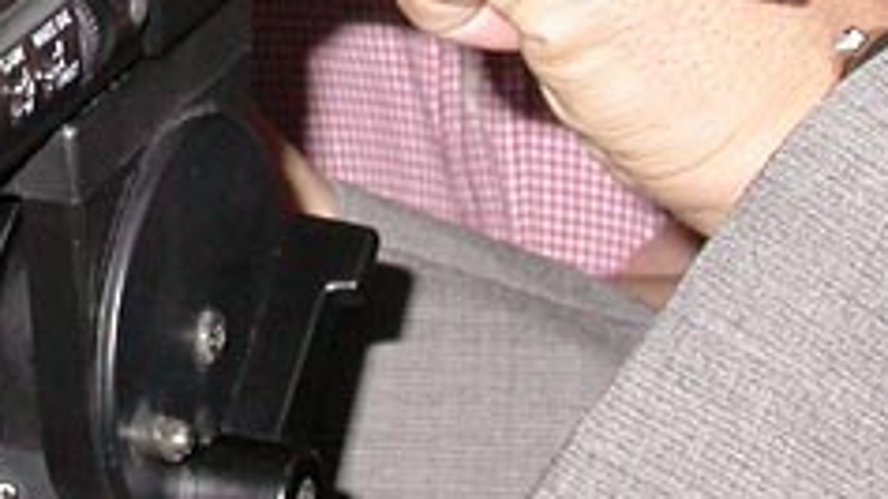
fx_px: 5271
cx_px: -79
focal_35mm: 224
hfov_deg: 9.5
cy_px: -150
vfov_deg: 5.4
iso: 200
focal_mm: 15.7
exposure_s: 1/60.3
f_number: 4.9
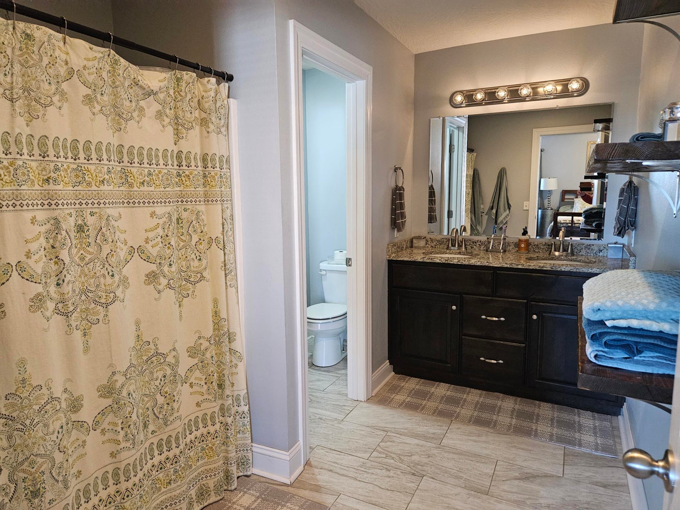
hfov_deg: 73.9
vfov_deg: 58.9
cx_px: 340
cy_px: 255
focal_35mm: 23
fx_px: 452
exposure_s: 1/120
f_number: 1.8
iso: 800
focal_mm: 5.4
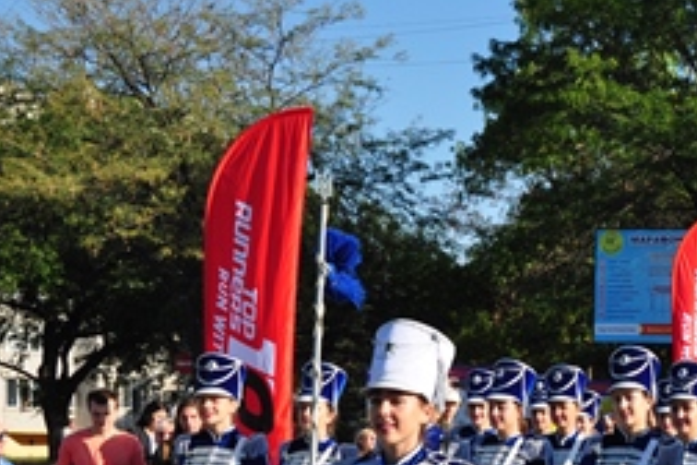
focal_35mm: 89
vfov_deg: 15.0
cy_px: 500
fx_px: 1727
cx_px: 783
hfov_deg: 21.5
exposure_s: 1/800
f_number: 8
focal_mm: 25
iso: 400
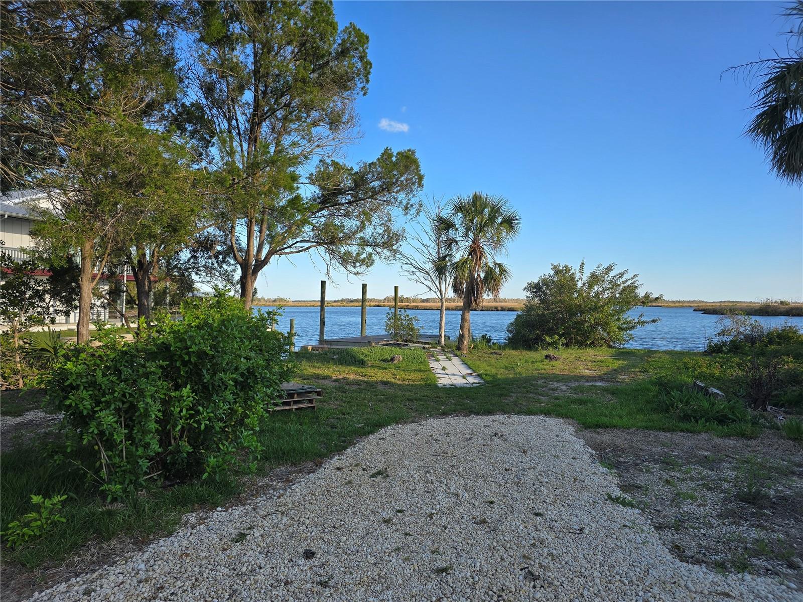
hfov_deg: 73.9
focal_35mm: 23
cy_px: 301
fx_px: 534
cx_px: 402
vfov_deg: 58.9
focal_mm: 6.3
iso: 12
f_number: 1.7
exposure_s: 1/370
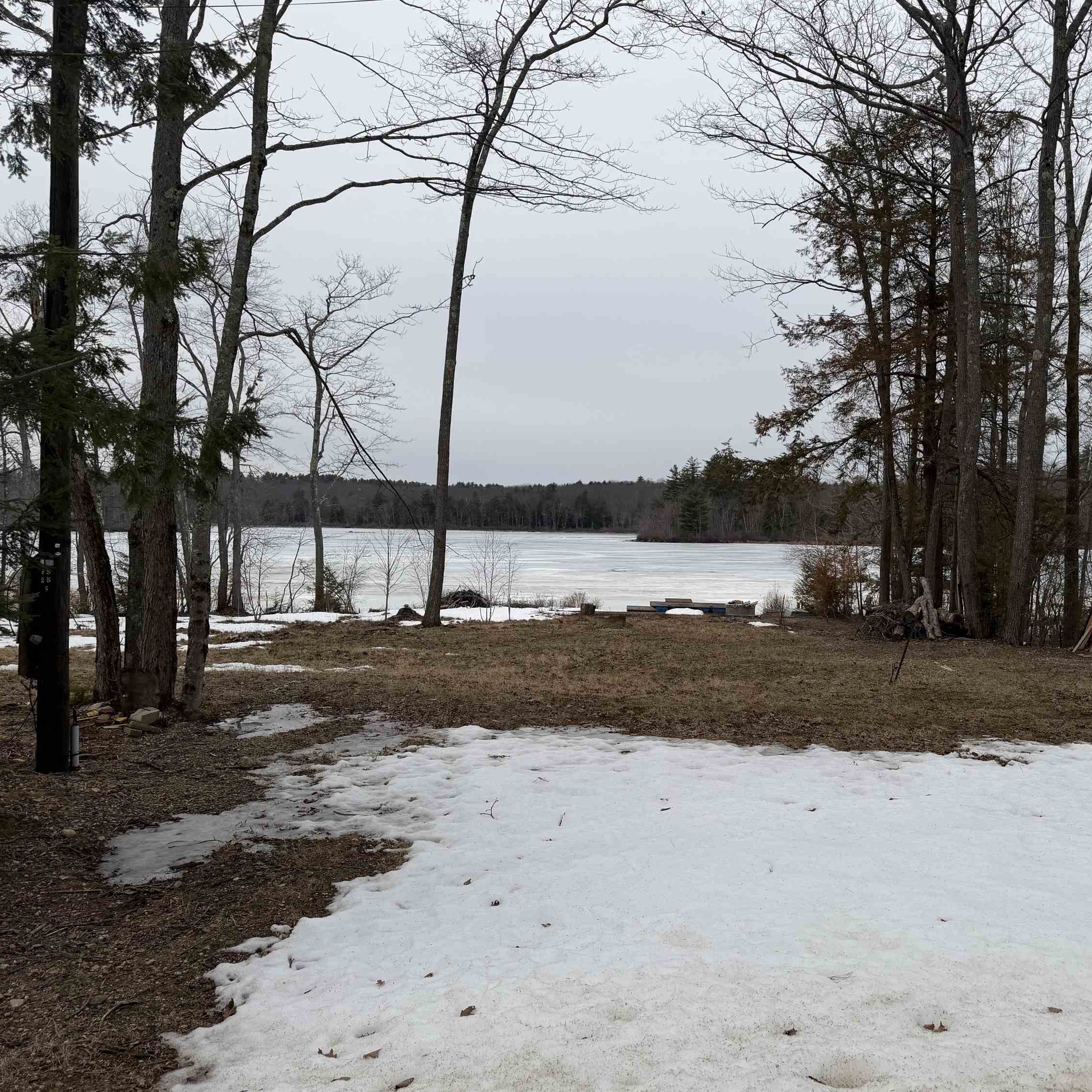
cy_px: 549
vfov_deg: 55.6
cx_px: 711
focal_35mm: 29
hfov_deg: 54.7
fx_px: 1035
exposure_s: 1/6711
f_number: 1.78
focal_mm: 6.76
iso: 80
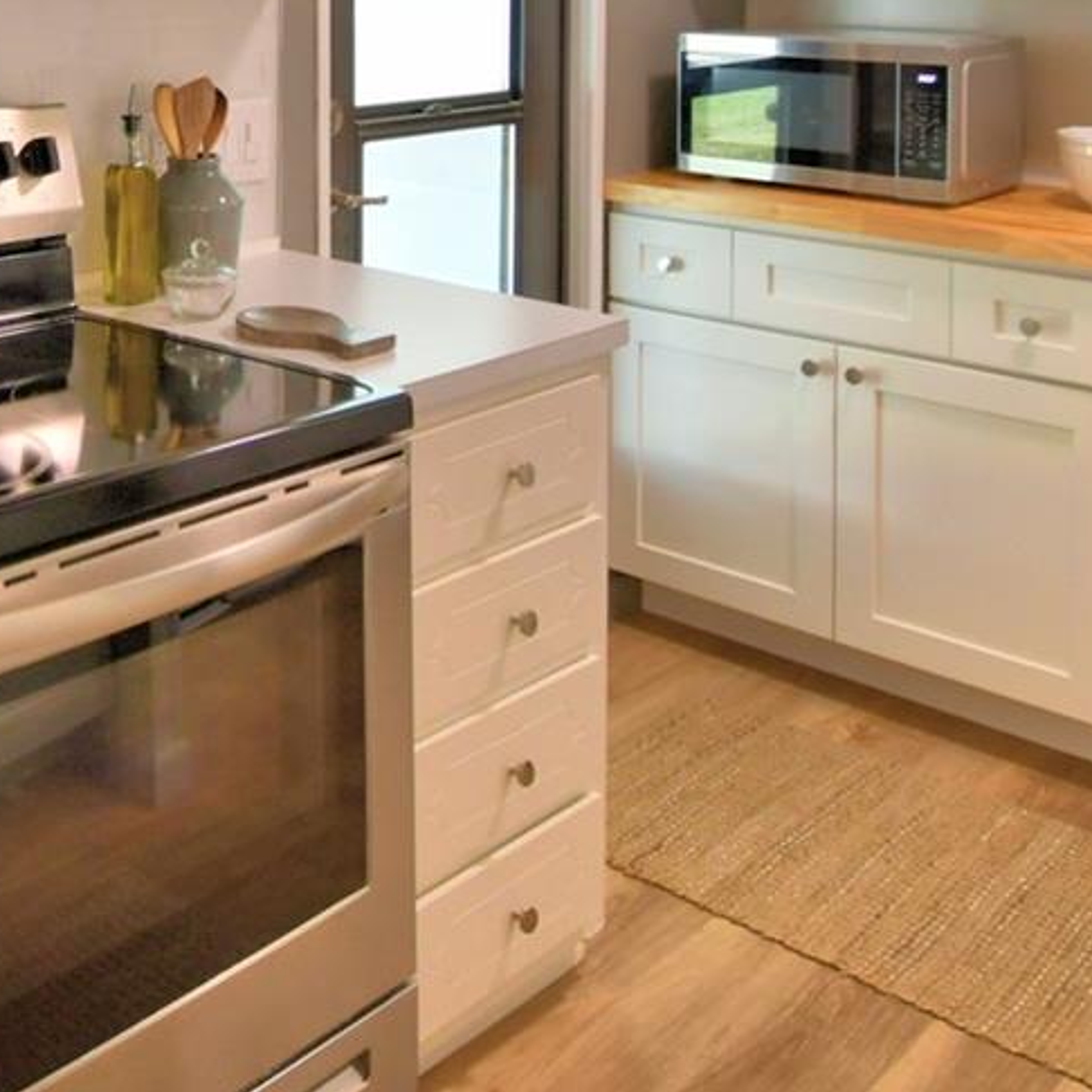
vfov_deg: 36.0
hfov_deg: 37.0
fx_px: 1499
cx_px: 74
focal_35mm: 42
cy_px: -9
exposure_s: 1/50
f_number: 4.5
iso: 400
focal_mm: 10
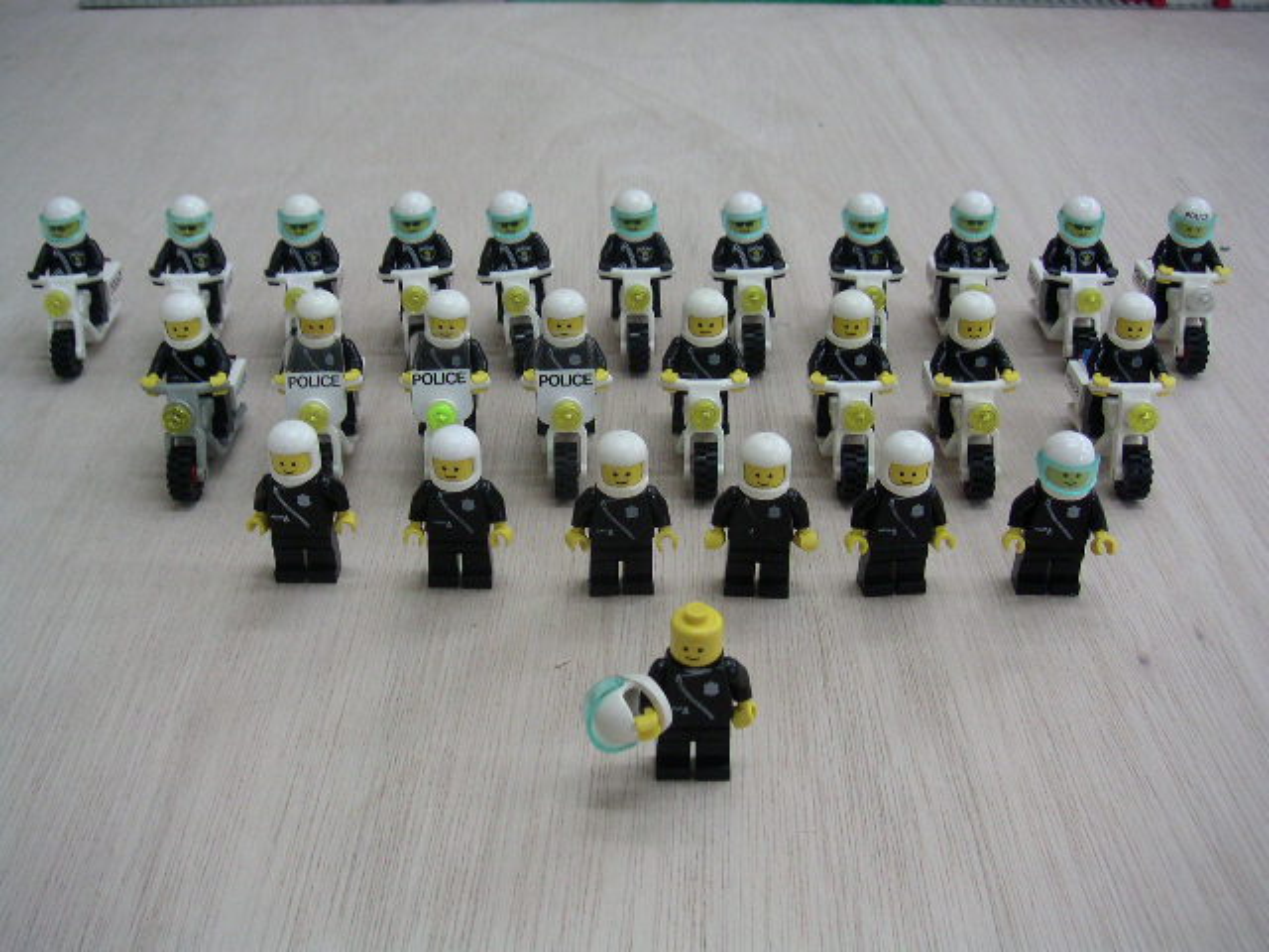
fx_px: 1393
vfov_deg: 37.7
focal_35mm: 38
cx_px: 634
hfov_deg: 49.0
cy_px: 476
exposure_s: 1/25
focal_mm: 6
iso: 100
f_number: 2.8
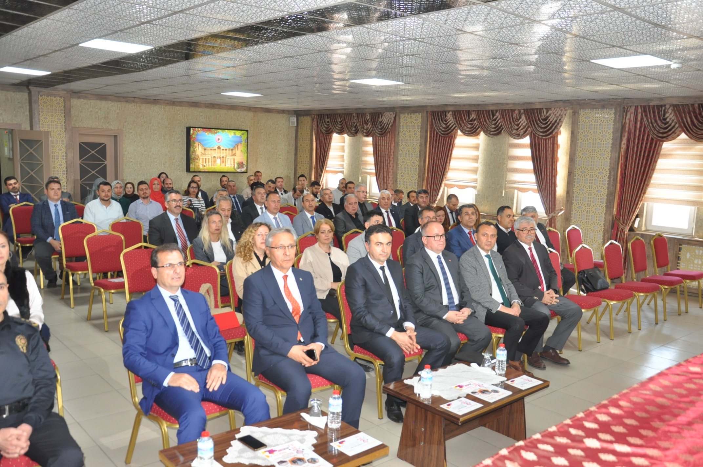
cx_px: 352
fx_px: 644
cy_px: 234
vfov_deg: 39.9
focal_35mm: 33
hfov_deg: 57.3
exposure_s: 1/60
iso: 800
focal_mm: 22
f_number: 3.8
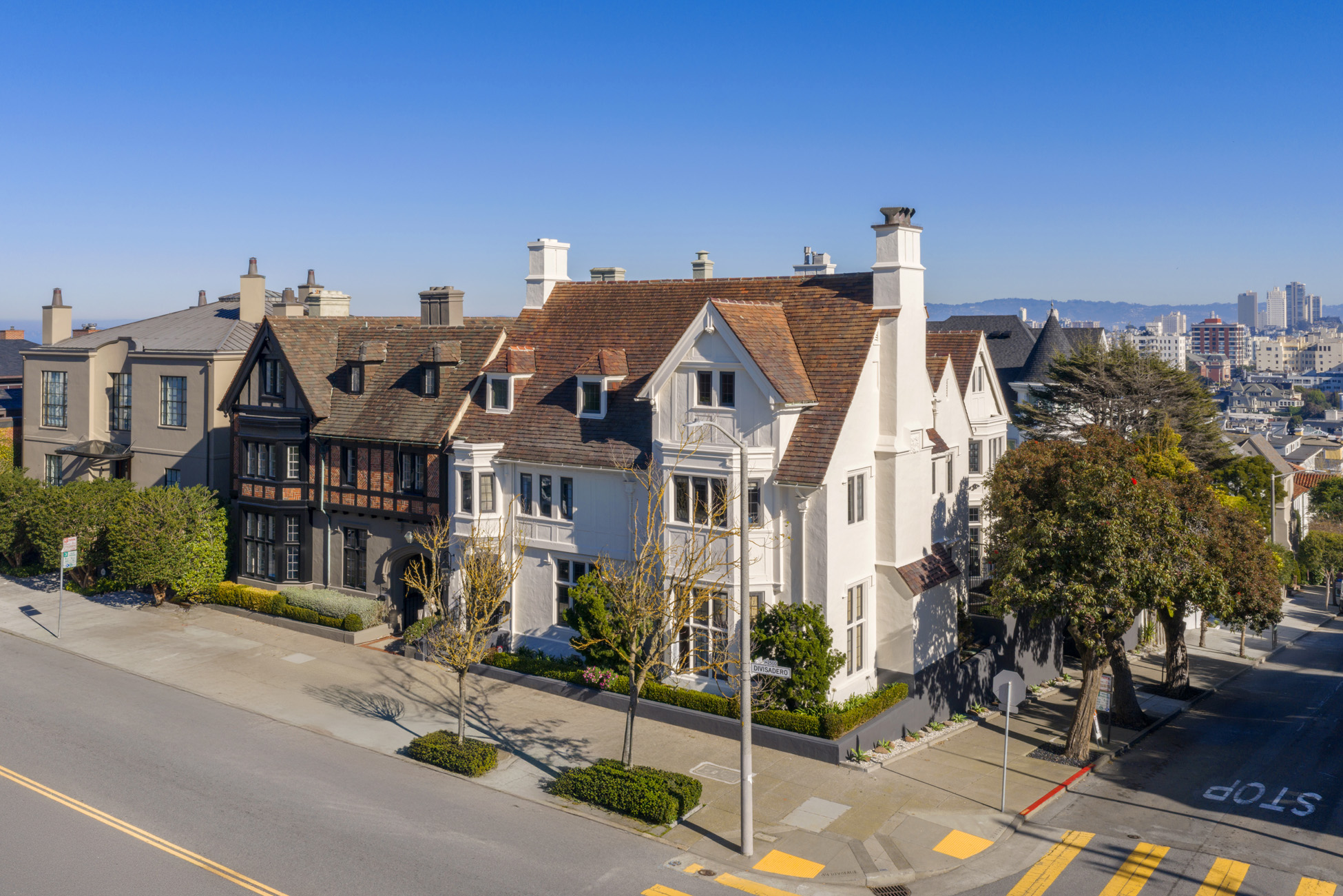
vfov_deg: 46.4
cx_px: 672
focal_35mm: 28
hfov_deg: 65.5
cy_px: 448
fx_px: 1044
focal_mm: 14.45
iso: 100
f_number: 9
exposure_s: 1/160
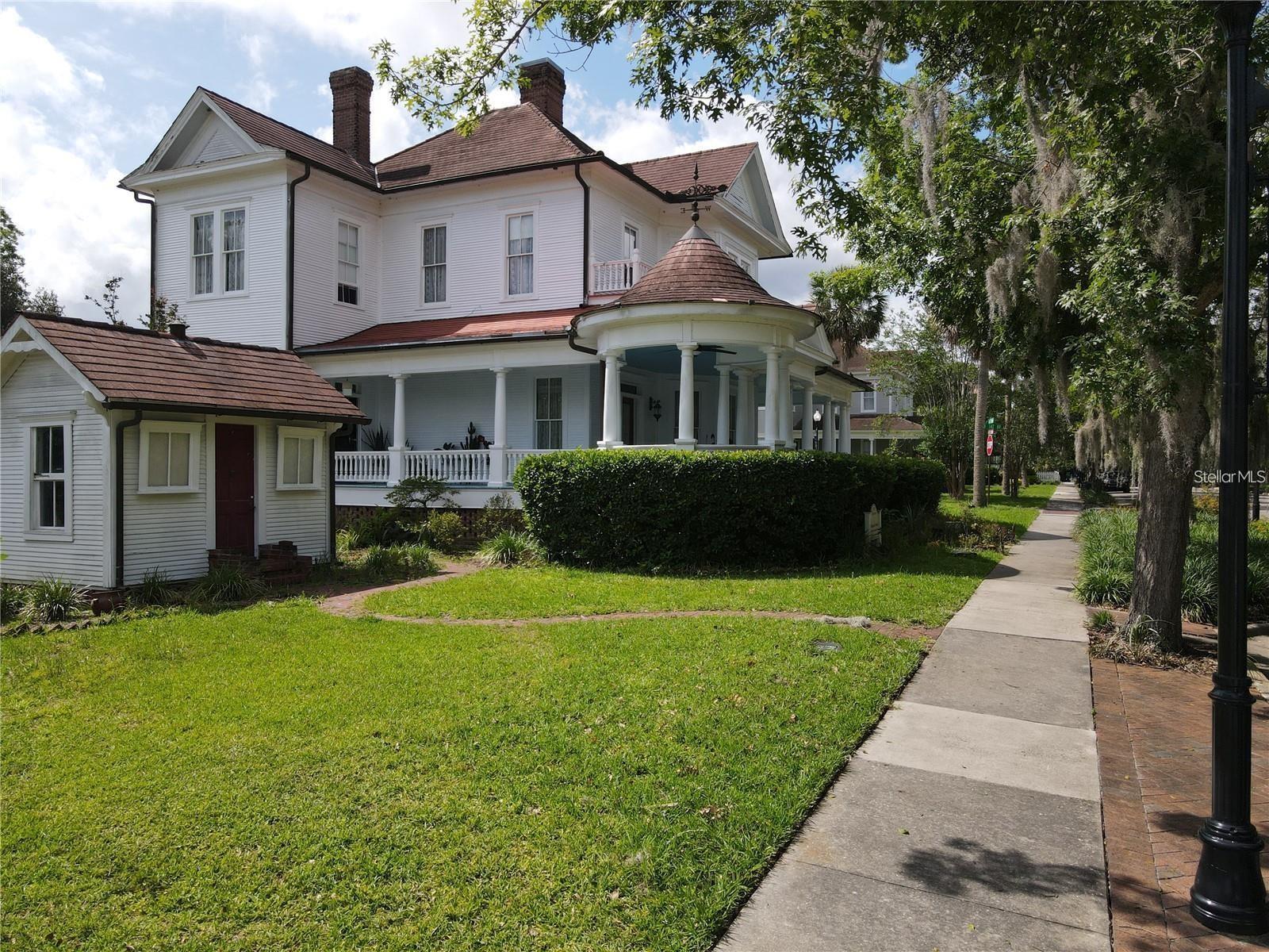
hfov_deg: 71.6
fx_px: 880
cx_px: 634
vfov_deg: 56.8
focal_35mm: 24
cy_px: 476
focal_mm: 4.5
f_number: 2.8
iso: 100
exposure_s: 1/800
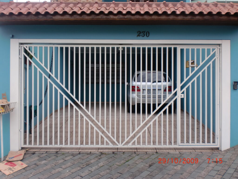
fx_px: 241
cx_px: 119
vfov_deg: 40.7
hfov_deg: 52.6
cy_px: 90
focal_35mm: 35
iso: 64
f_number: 3.1
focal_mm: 6.3
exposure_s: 1/60
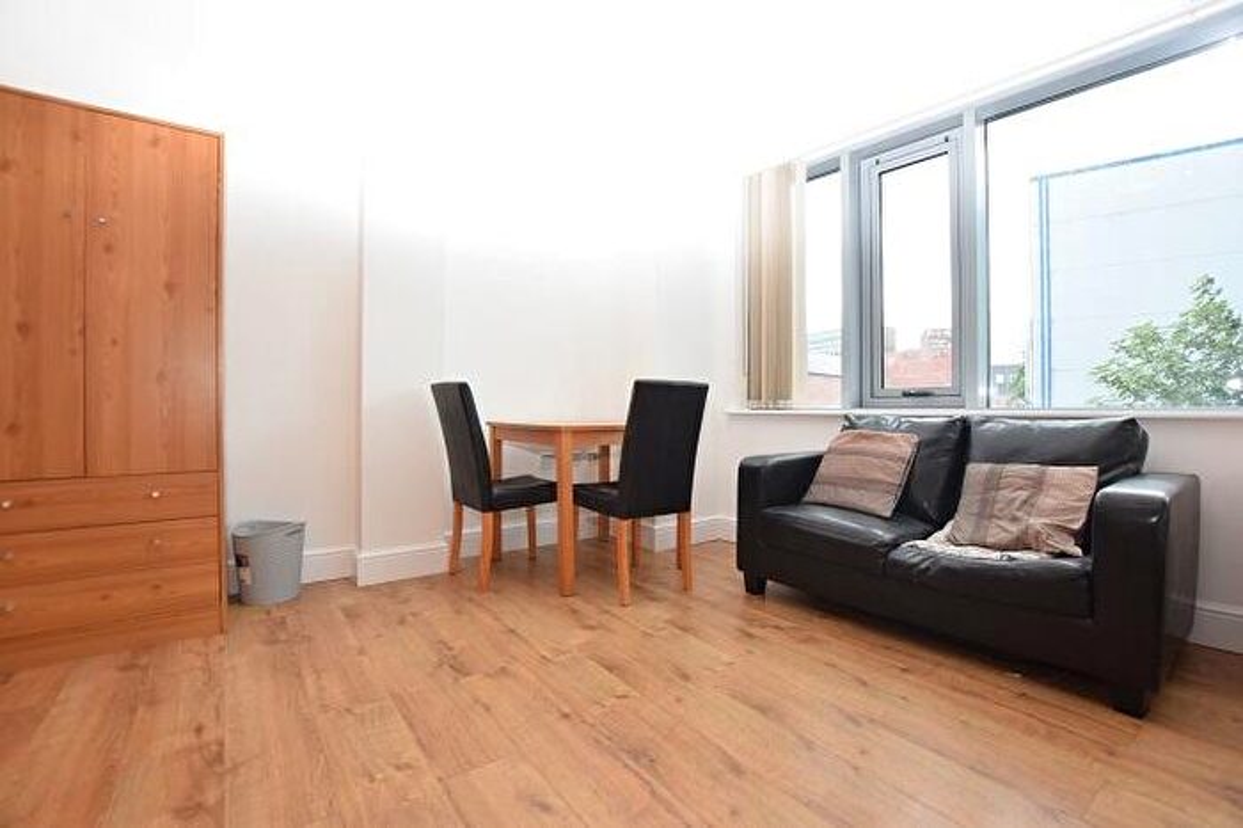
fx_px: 518
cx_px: 622
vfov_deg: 77.3
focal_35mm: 15
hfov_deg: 100.4
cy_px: 414
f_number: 5.6
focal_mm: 10
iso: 500
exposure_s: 1/125
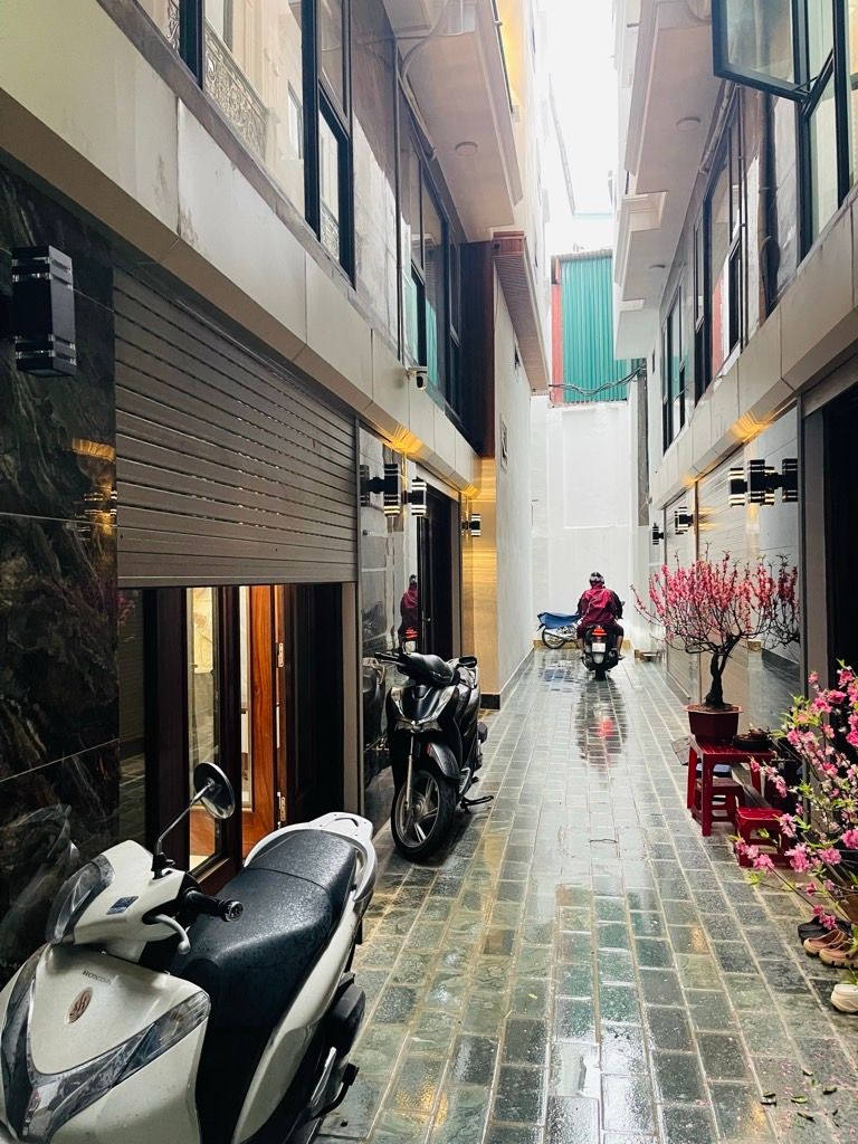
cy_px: 572
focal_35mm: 25
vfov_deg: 69.4
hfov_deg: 54.9
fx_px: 826
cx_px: 429
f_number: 1.6
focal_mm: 5.1
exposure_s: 1/60
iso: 320
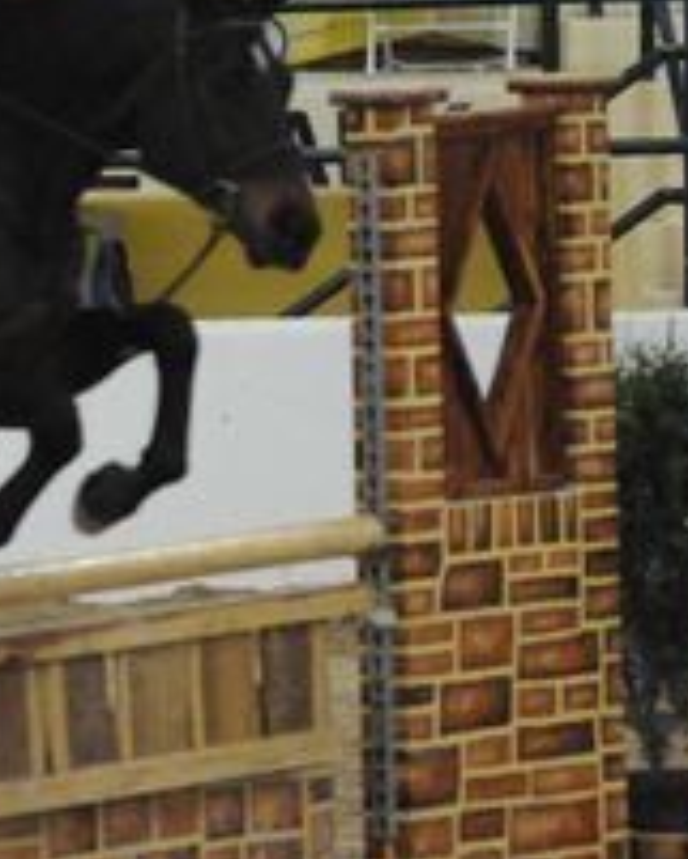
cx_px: -137
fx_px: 15158
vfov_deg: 3.2
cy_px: 393
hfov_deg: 2.6
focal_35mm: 596
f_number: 2.8
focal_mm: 200
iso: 6400
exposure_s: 1/400
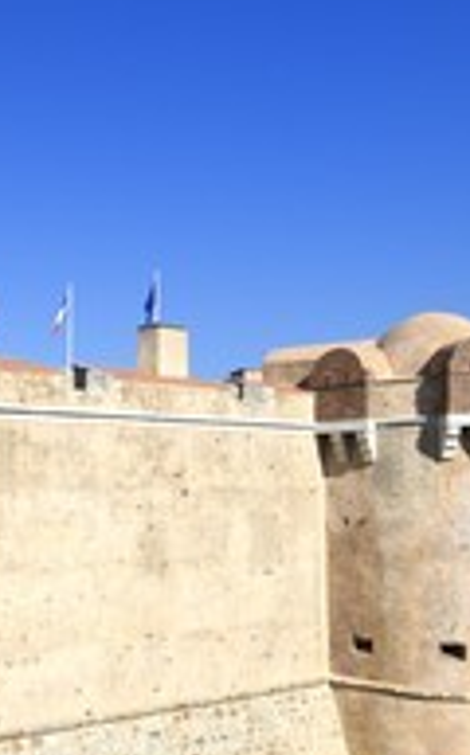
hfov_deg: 27.7
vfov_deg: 48.7
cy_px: 485
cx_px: -106
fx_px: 823
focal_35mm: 40
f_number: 13
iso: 200
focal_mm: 18
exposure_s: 1/250
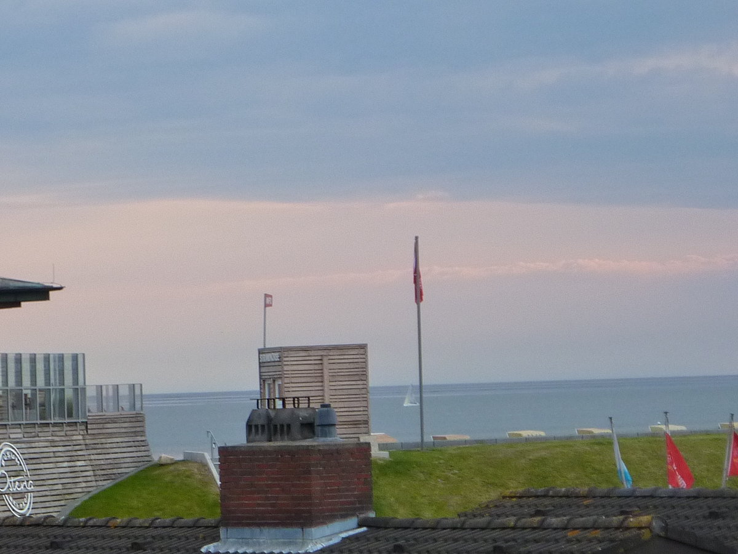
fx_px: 4904
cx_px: 369
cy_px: 277
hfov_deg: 8.6
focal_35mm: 230
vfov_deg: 6.5
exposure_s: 1/200
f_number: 4.4
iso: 250
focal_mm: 21
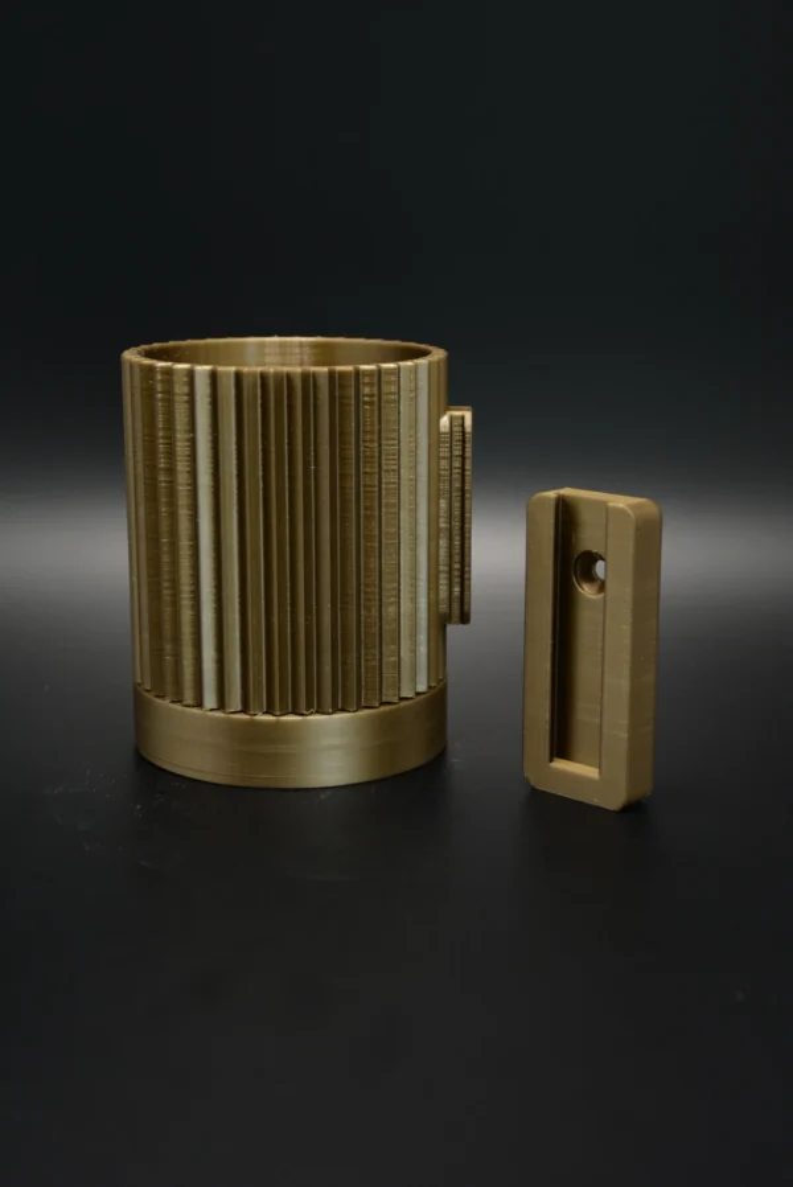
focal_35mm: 60
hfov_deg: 22.7
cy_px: 594
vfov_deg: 33.4
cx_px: 396
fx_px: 1979
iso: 800
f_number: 4.5
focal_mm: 40
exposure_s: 1/50
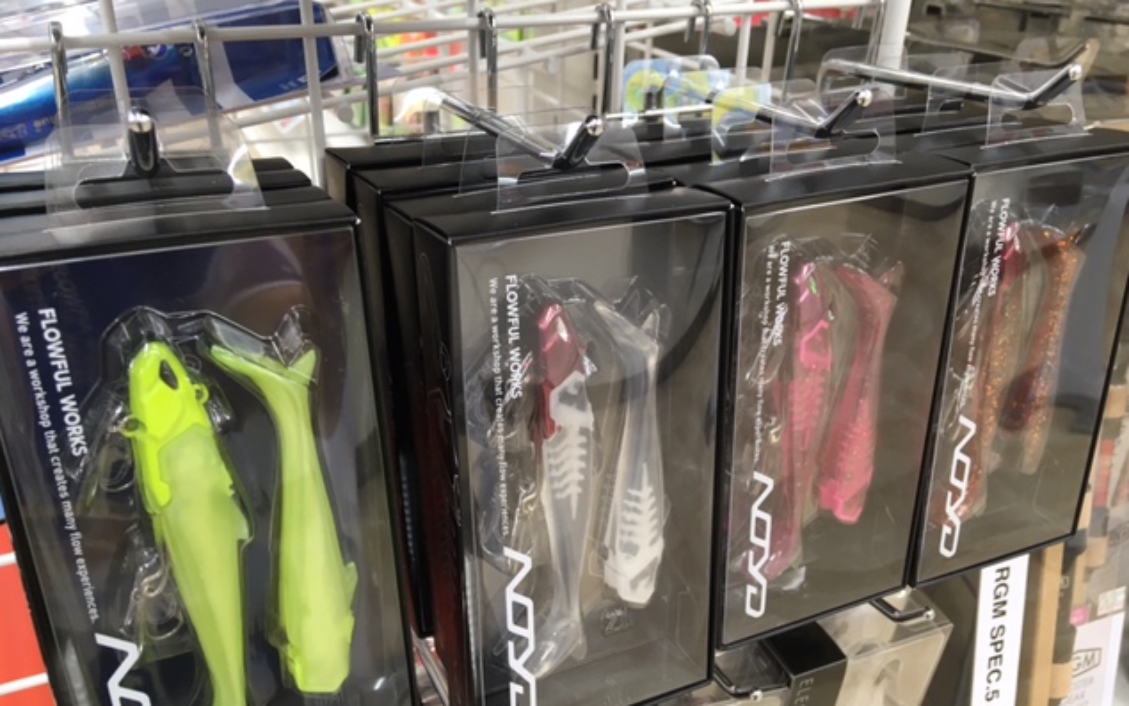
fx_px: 954
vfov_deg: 40.6
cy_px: 388
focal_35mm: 31
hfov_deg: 61.2
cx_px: 565
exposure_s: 1/30
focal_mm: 4.15
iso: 50
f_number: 2.2
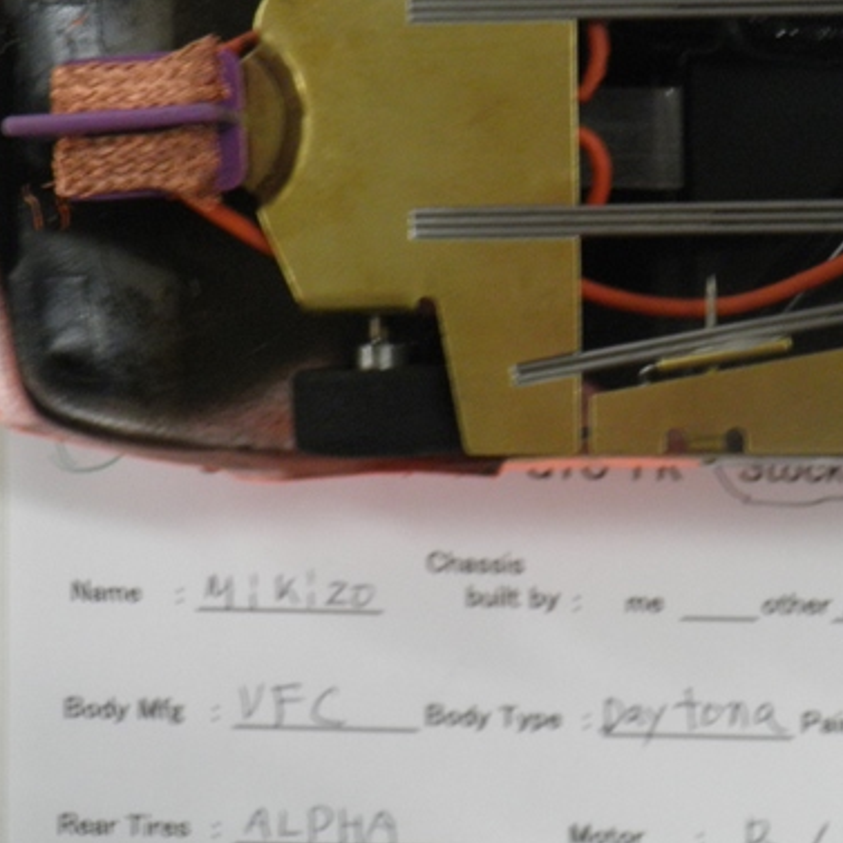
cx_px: 843
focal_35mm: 77
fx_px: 2122
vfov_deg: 22.4
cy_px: 347
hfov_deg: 21.7
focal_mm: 7.3
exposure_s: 1/15
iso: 200
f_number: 3.9
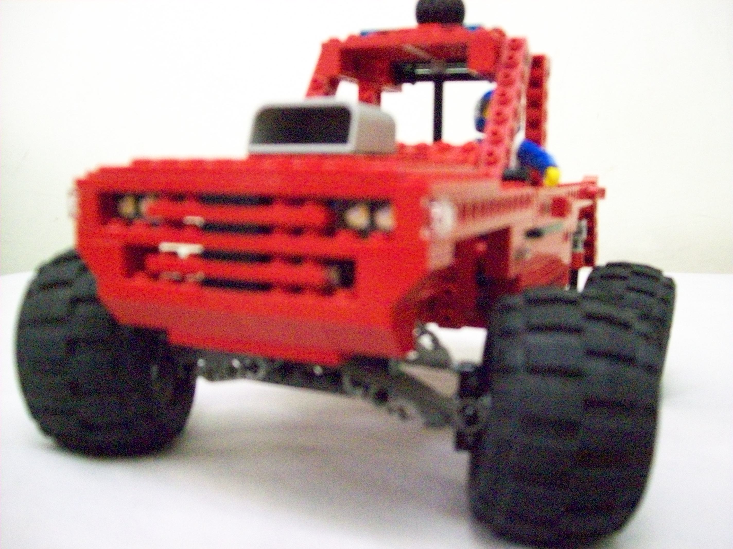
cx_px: 366
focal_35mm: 36
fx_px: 762
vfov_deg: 39.6
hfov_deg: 51.4
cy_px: 274
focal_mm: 6
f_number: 2.7
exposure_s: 1/12.3
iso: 800
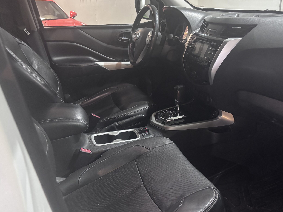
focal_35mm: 32
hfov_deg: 56.4
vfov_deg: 44.1
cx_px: 170
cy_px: 100
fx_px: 262
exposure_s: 1/30
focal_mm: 5.96
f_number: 1.6
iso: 640
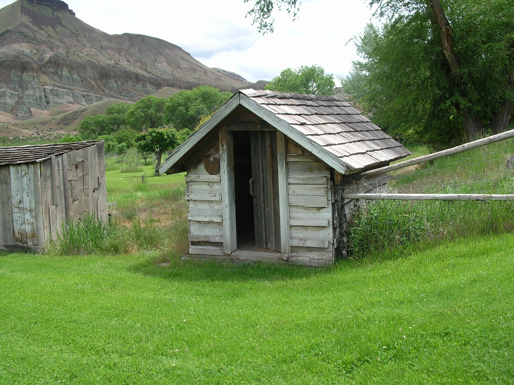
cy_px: 192
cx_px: 257
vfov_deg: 39.6
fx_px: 534
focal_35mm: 36
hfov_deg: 51.4
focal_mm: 6
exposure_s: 1/348
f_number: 3.7
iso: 50
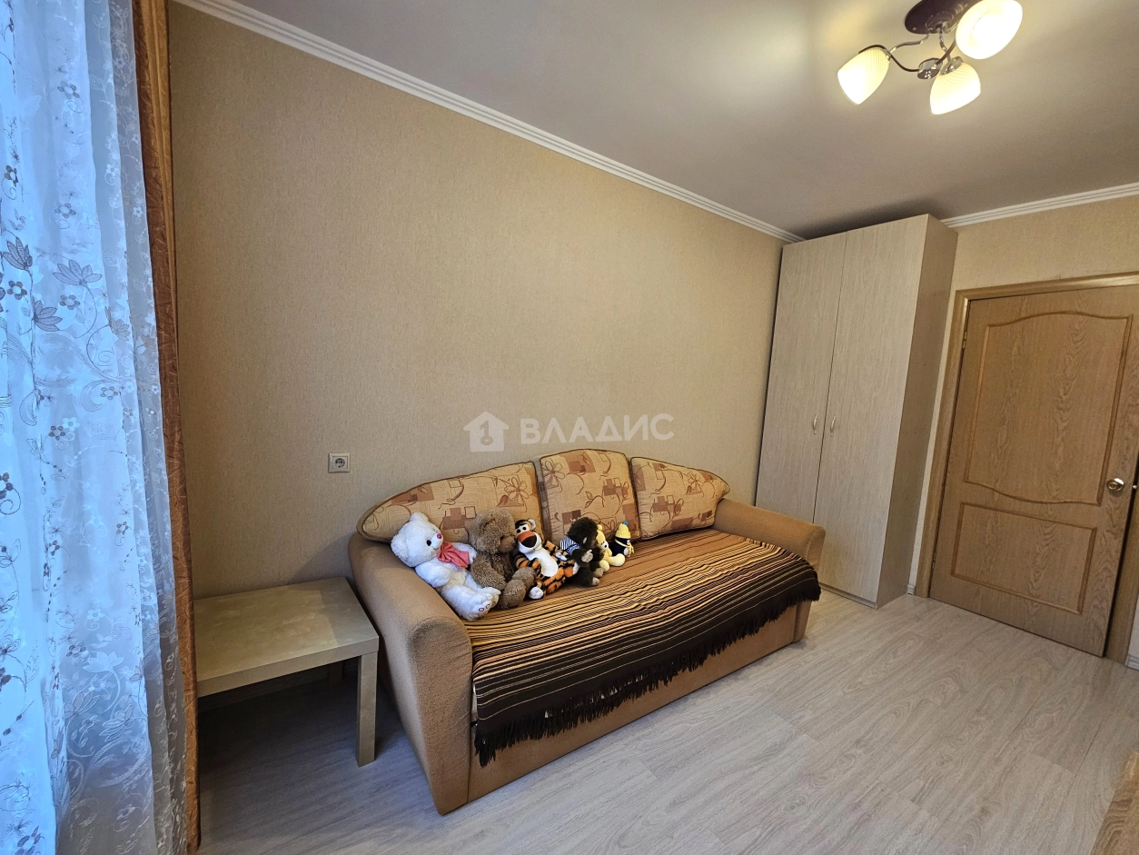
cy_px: 428
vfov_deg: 89.9
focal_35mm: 13
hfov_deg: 106.2
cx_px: 570
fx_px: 428
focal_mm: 2.2
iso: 200
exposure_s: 1/50.3
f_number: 2.2
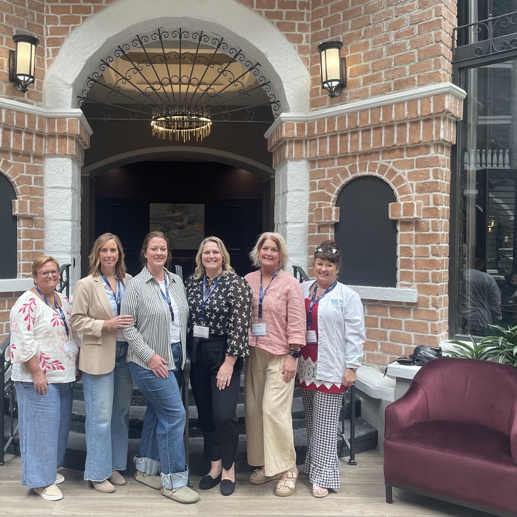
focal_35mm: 31
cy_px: 258
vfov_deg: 52.5
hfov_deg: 51.7
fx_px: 524
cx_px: 178
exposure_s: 1/120
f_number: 1.6
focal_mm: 4.2
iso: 64
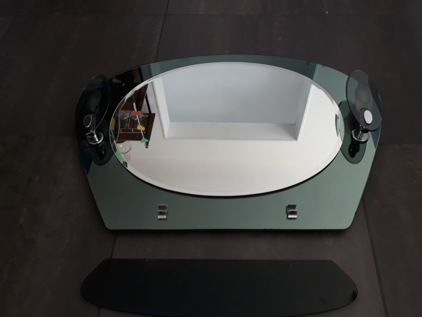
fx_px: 329
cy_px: 158
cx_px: 211
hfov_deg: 65.3
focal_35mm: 27
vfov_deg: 51.4
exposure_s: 1/50
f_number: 1.7
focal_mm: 3.71
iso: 64
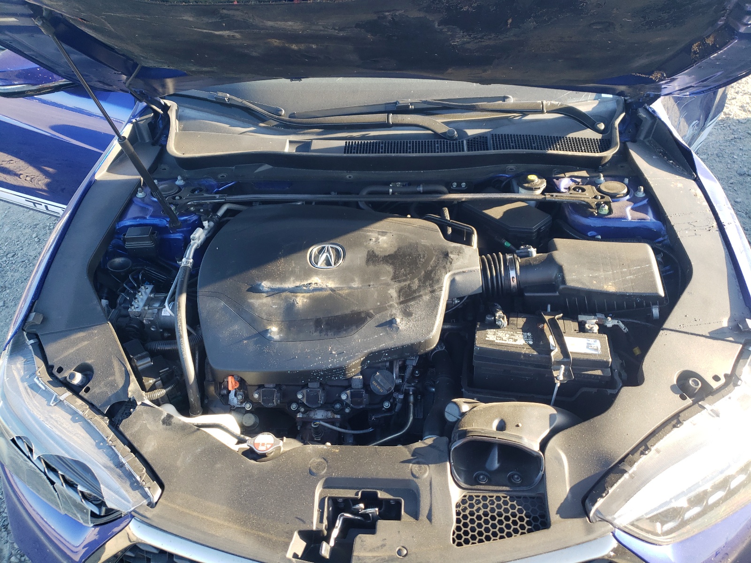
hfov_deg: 67.3
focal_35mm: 26
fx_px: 564
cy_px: 282
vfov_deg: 53.1
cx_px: 376
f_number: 1.5
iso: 50
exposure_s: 1/185
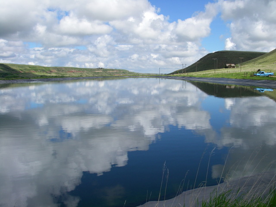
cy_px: 104
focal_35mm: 38
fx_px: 303
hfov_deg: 49.0
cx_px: 138
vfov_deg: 37.7
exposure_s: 1/250
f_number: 6.6
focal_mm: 6.3
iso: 64
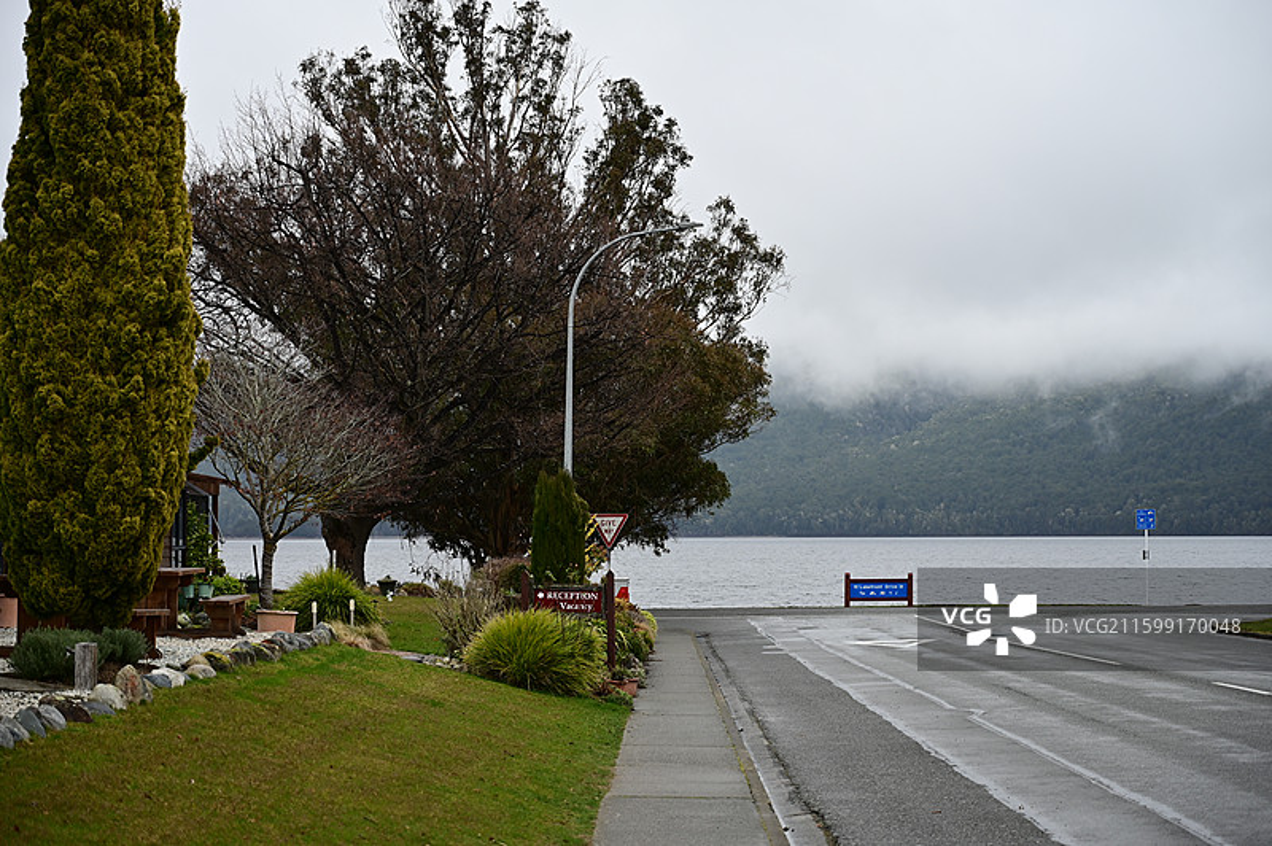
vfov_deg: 19.4
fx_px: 2471
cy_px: 423
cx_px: 636
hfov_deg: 28.9
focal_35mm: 70
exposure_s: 1/100
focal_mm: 70
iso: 200
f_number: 4
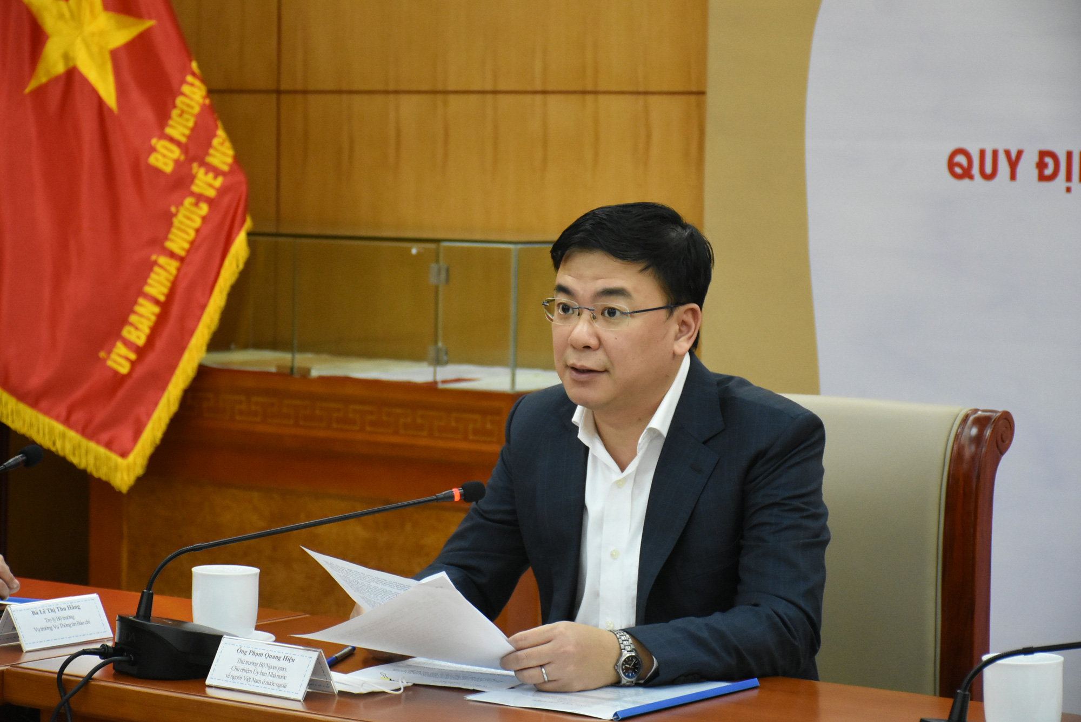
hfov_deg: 19.4
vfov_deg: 13.1
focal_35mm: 105
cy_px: 361
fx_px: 3155
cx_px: 540
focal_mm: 70
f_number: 5
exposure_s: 1/125
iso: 3200
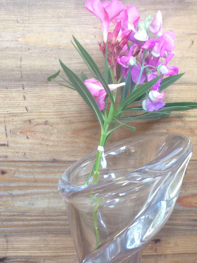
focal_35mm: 64
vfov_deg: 29.1
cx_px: 134
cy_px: 233
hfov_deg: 22.8
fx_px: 486
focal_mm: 4.12
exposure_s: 1/20
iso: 100
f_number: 2.4
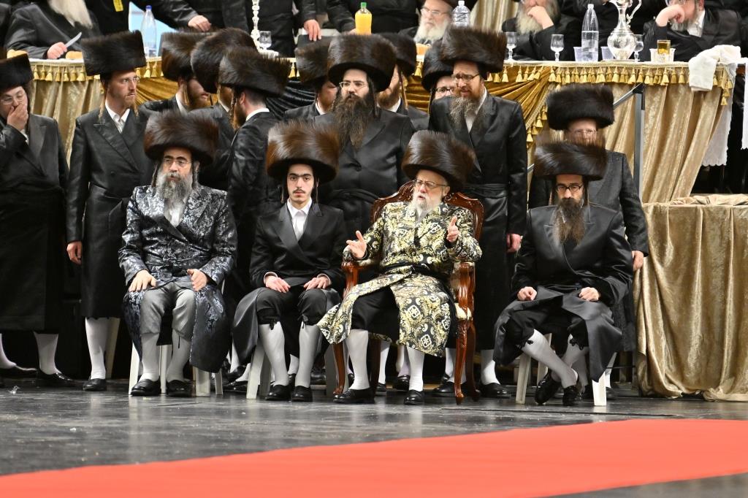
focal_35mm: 300
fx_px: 6231
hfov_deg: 6.9
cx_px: 374
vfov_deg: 4.6
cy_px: 249
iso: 1000
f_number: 2.8
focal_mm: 200
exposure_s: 1/200
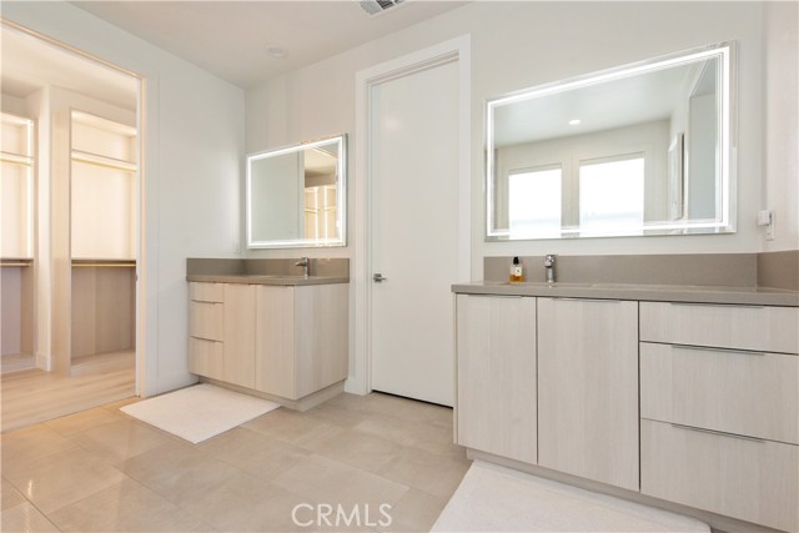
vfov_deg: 73.8
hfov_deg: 96.7
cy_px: 266
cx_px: 400
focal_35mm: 16
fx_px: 355
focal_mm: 16
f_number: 7.1
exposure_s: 1/200
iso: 400
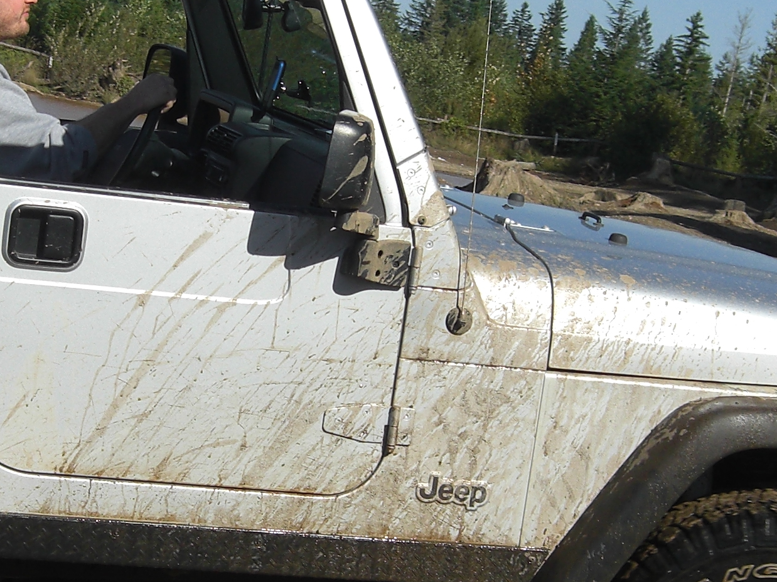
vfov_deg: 13.2
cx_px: 254
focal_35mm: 112
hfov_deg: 17.5
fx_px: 2513
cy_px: 317
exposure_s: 1/250
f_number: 8
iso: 80
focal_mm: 7.9
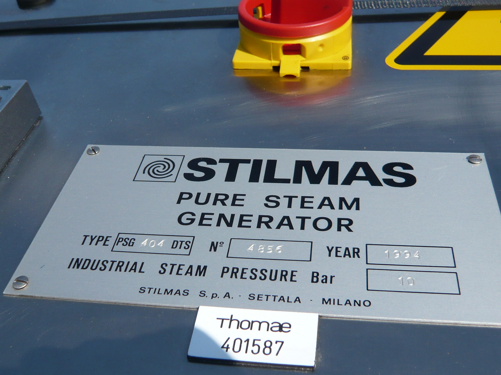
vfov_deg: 37.7
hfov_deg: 49.0
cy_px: 188
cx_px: 250
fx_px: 550
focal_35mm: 38
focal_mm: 4.6
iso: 100
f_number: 8
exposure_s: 1/250
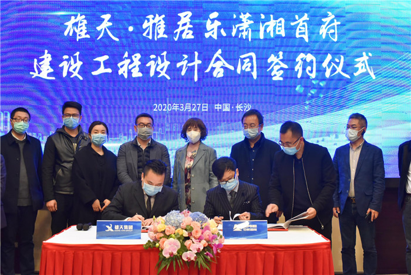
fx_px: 571
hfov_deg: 39.6
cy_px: 138
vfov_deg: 27.0
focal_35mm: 50
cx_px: 206
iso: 3200
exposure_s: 1/100
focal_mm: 50
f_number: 5
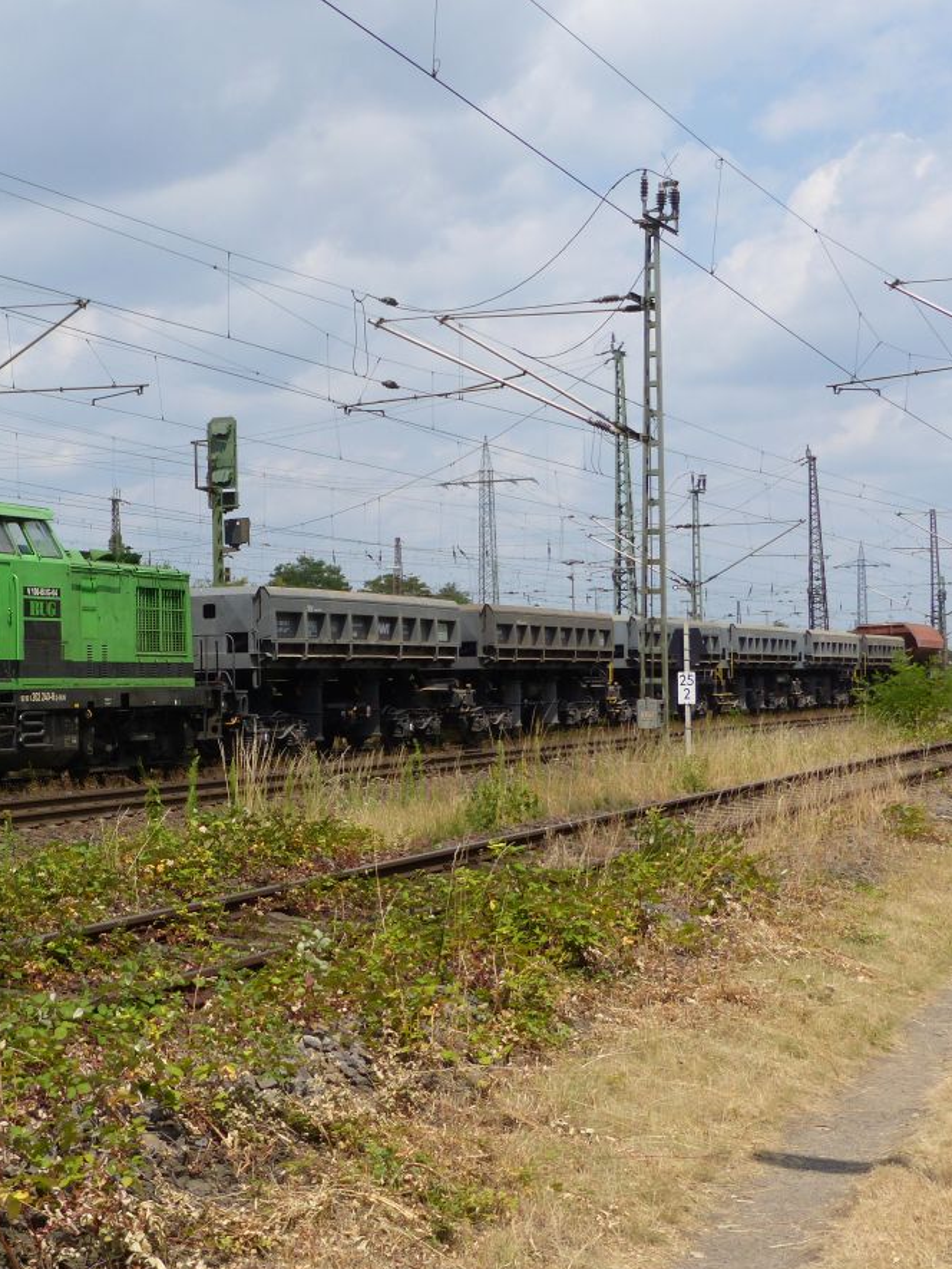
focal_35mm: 61
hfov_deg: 23.5
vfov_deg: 31.7
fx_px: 2236
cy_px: 642
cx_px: 122
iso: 100
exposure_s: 1/1000
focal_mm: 8.1
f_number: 4
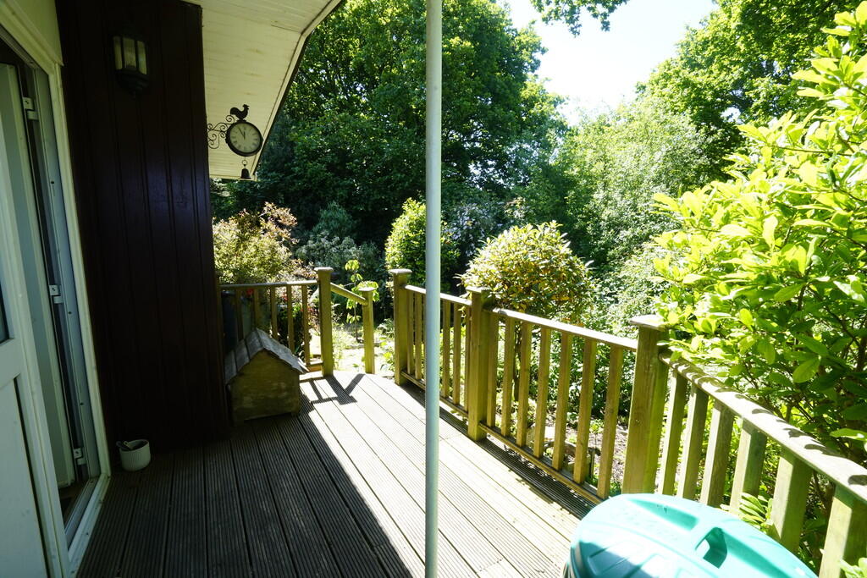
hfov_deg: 96.7
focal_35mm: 16
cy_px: 289
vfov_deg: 73.8
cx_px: 434
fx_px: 385
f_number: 16
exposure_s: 1/60
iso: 1000
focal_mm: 16
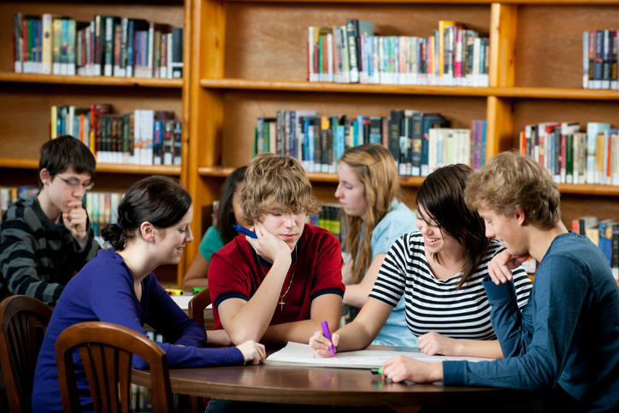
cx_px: 310
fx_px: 2923
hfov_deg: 12.1
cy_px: 206
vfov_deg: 8.1
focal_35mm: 170
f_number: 3.5
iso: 100
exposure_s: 1/200
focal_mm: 170
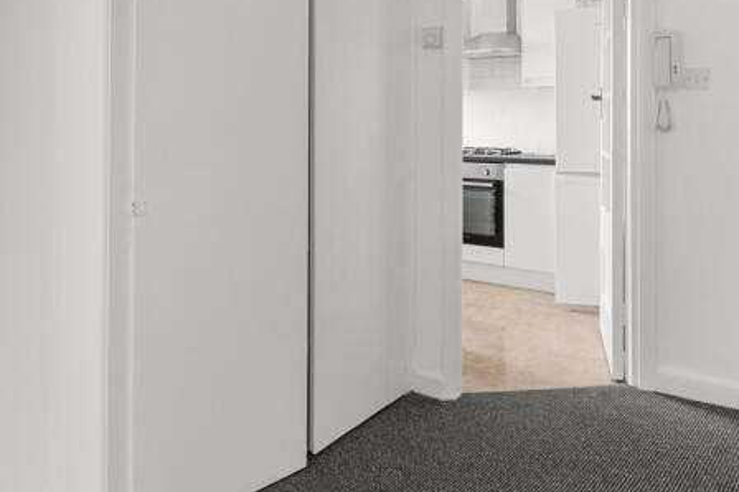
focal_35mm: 32
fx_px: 656
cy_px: 130
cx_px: 383
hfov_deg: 58.7
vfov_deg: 40.0
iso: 200
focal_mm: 14
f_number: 16
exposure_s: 3
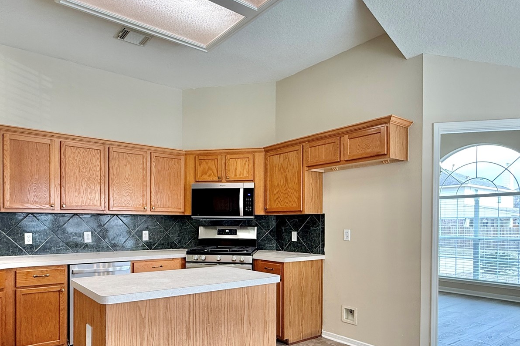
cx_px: 217
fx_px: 361
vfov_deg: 50.4
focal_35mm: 25
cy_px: 228
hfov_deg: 71.0
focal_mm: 2.22
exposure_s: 1/120
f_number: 2.2
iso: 160
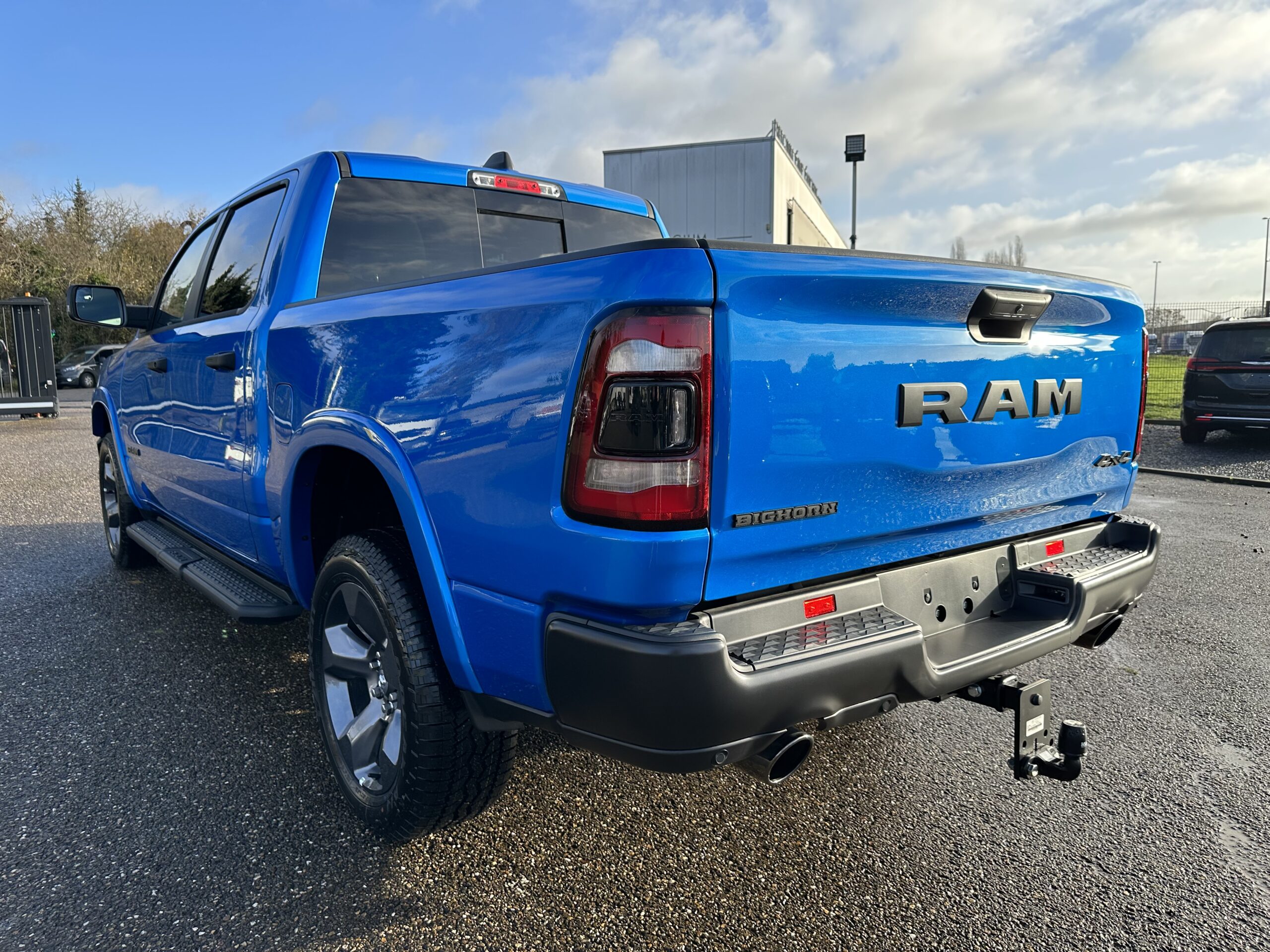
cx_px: 635
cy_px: 476
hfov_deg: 71.6
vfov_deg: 56.8
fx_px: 881
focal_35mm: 24
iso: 80
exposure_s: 1/1453
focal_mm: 6.86
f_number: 1.78
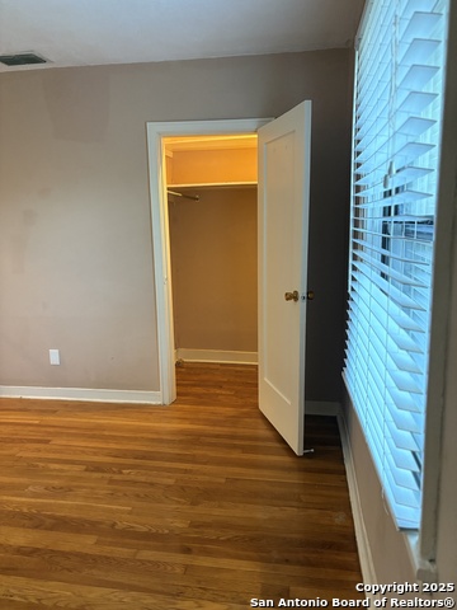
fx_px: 458
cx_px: 228
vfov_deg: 67.3
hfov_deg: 53.1
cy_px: 305
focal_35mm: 26
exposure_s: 1/60
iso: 500
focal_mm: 5.96
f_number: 1.6
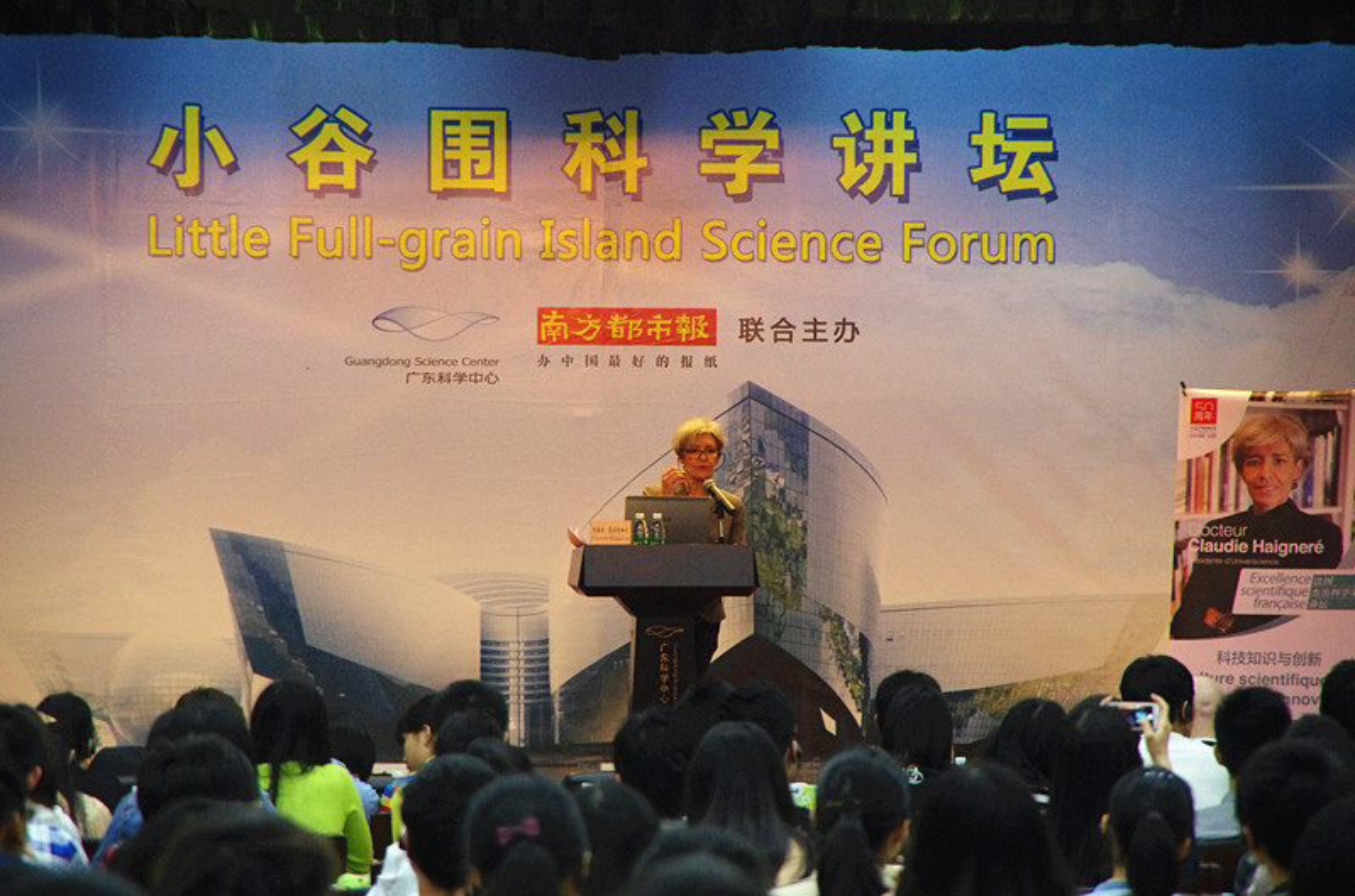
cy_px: 448
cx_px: 678
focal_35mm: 202
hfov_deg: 10.2
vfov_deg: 6.7
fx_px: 7602
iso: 3200
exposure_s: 1/200
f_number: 5.6
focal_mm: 135
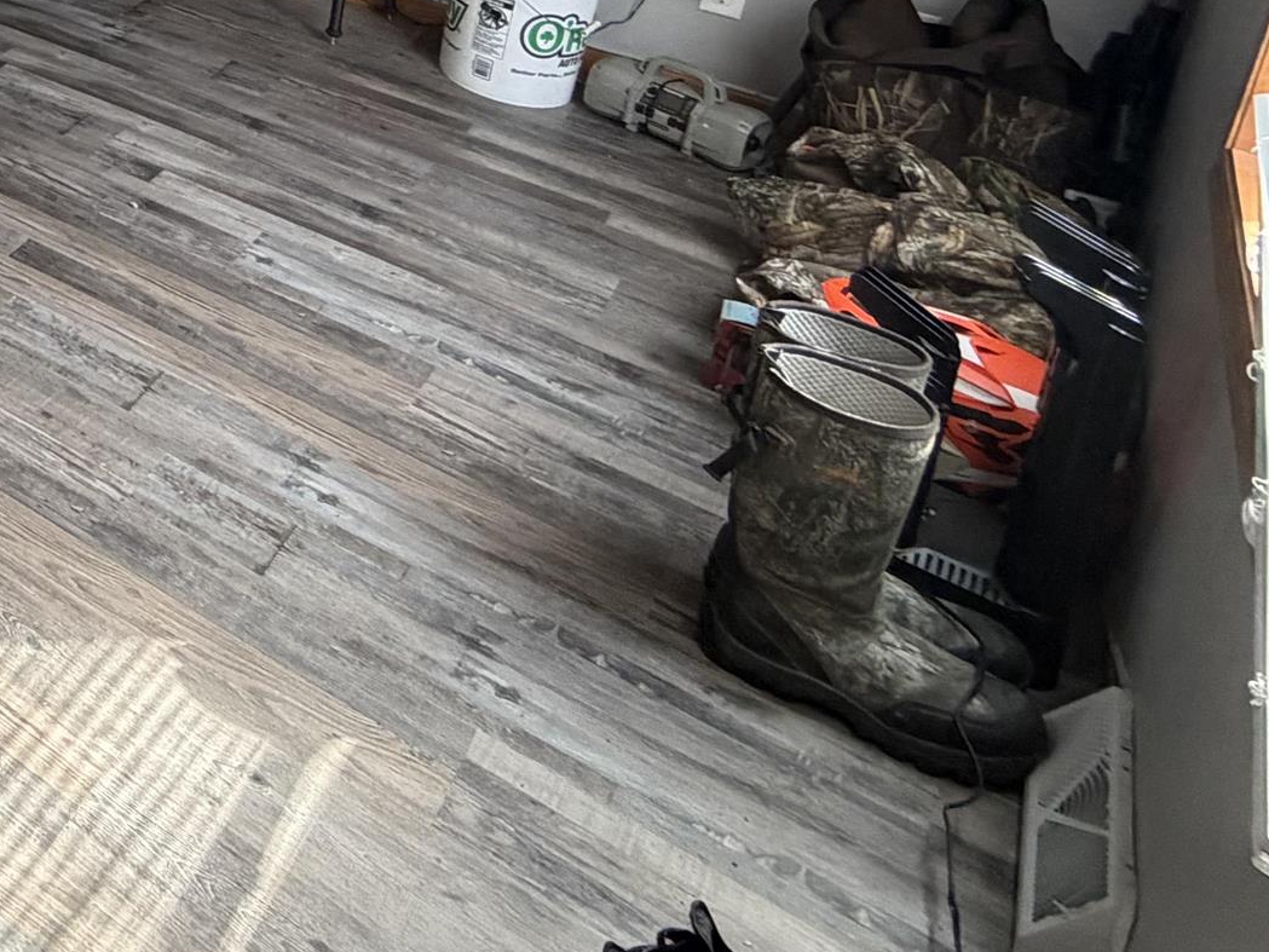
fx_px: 1503
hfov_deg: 31.9
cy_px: -288
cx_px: -463
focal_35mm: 41
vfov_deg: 28.7
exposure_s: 1/120
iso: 250
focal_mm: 2.22
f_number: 2.2
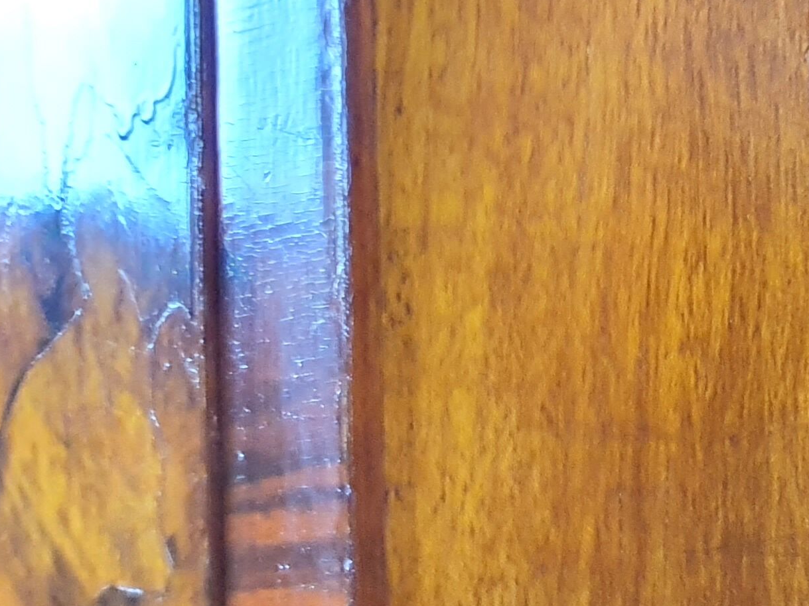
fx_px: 2010
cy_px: 247
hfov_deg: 19.2
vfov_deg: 17.2
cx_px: 1289
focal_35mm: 86
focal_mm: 4.3
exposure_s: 1/50
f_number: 1.5
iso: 640
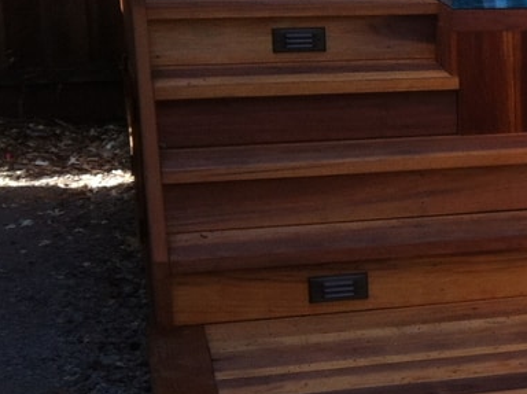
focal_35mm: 122
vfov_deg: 12.1
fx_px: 1855
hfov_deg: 14.9
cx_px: 823
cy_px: 207
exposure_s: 1/302
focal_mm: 3.85
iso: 80
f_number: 2.8
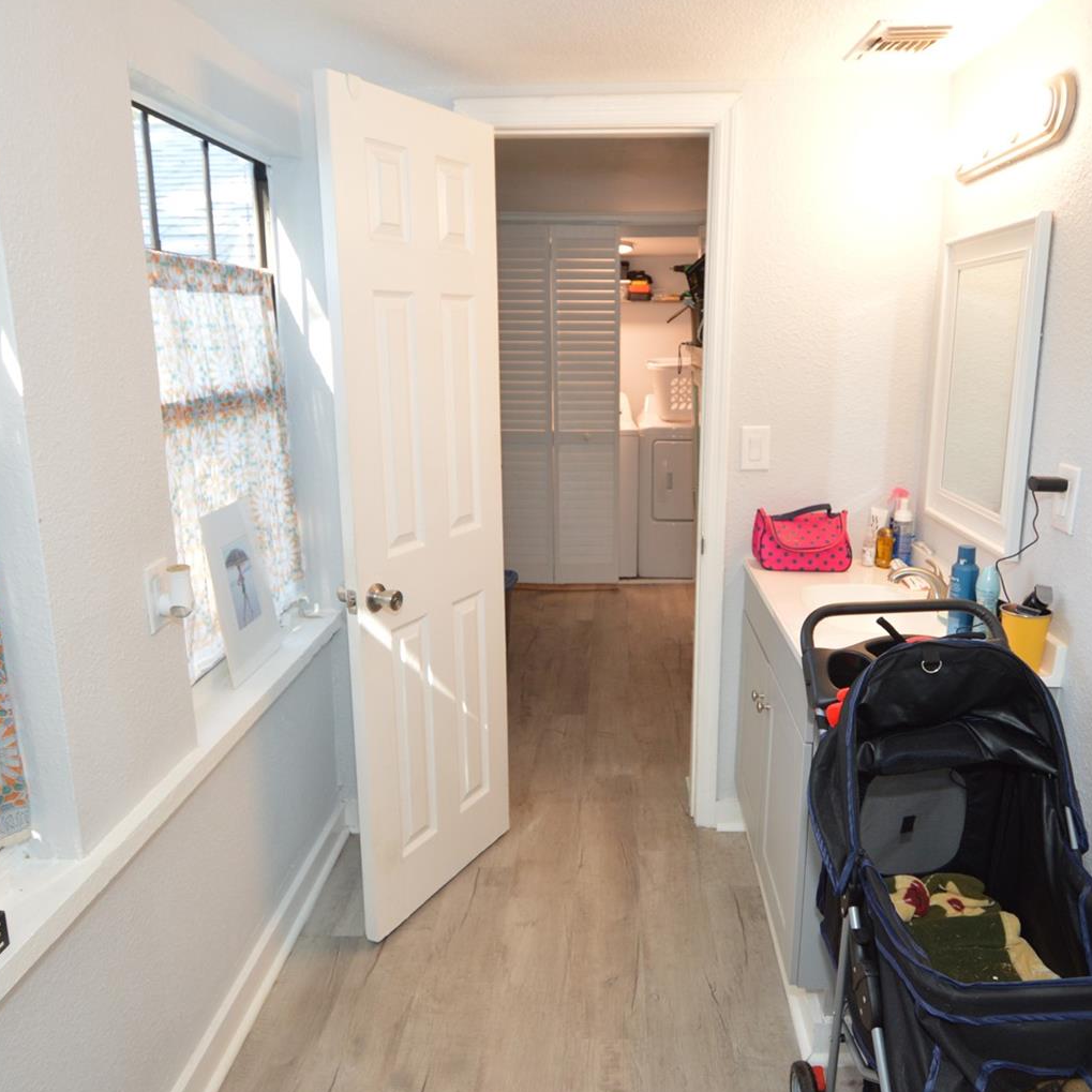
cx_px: 588
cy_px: 544
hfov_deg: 64.9
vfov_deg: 65.0
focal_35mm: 24
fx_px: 857
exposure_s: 1/80
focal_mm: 12
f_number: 4.5
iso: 400
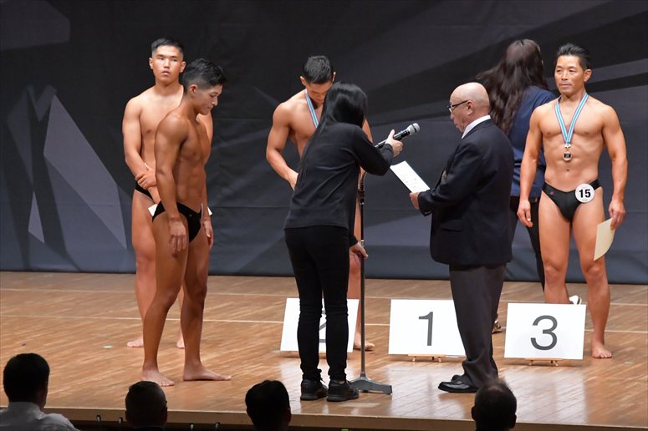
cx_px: 324
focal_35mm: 240
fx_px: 4318
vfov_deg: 5.7
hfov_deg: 8.6
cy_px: 216
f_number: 5.6
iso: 8000
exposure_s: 1/400
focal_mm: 160
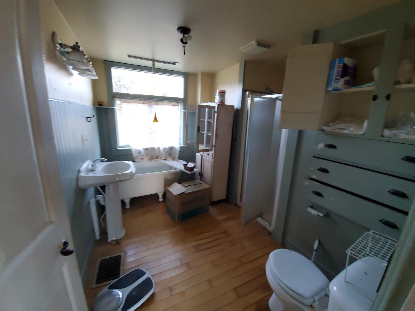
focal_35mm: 13
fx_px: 156
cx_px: 208
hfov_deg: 106.2
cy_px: 156
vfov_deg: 89.9
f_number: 2.2
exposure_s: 1/59
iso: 500
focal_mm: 1.8
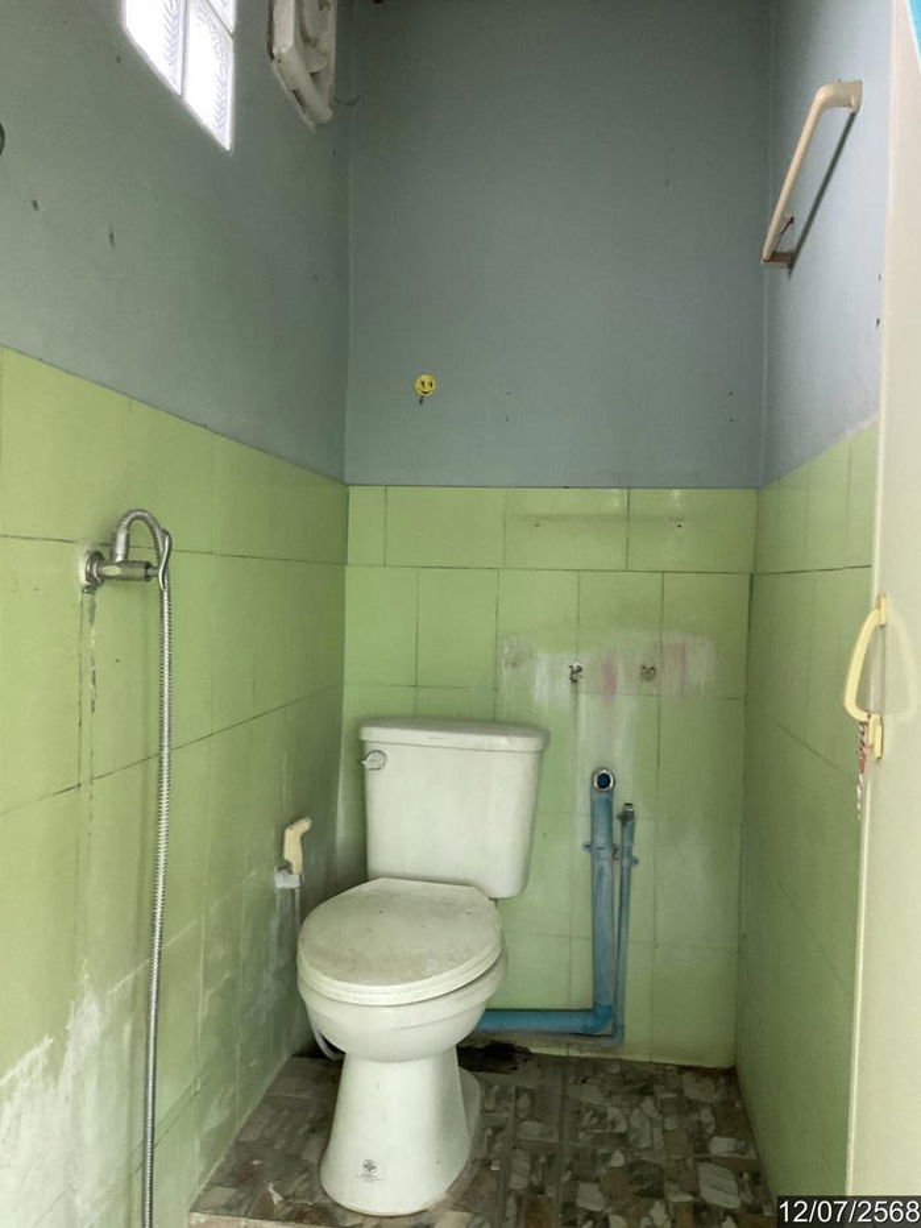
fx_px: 1029
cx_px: 460
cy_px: 614
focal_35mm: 29
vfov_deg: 61.7
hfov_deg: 48.2
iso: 200
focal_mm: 3
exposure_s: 1/50
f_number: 1.8
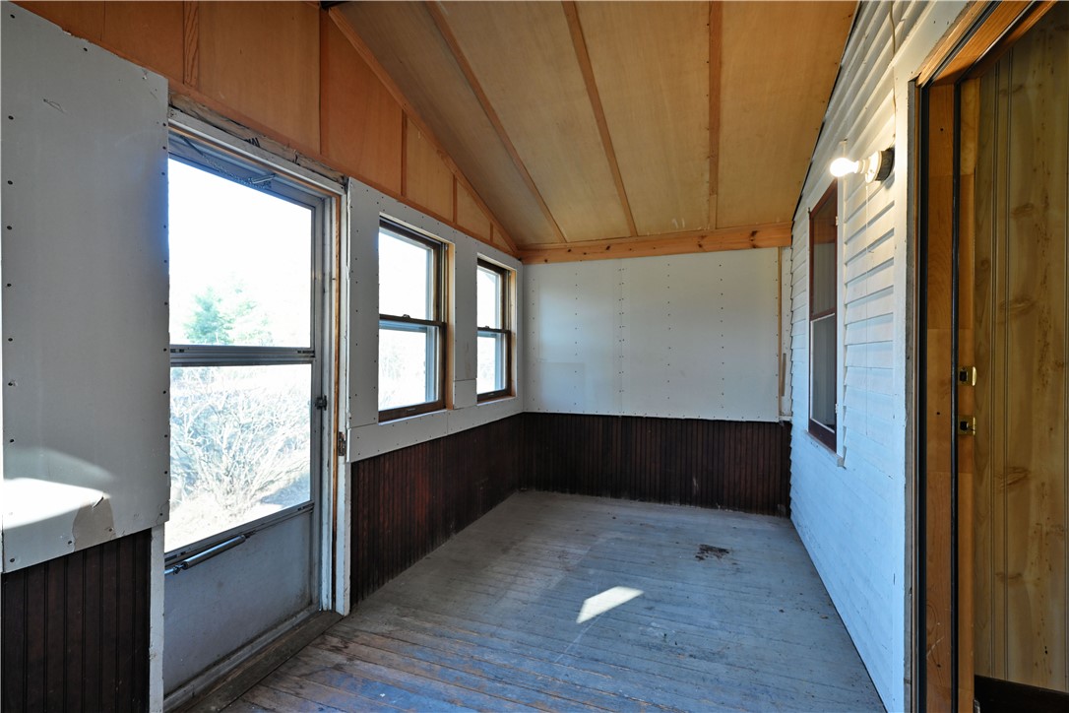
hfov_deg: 96.7
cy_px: 356
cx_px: 534
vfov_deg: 73.7
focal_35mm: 16
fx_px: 475
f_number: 5.6
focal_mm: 16
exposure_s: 1/25
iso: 200
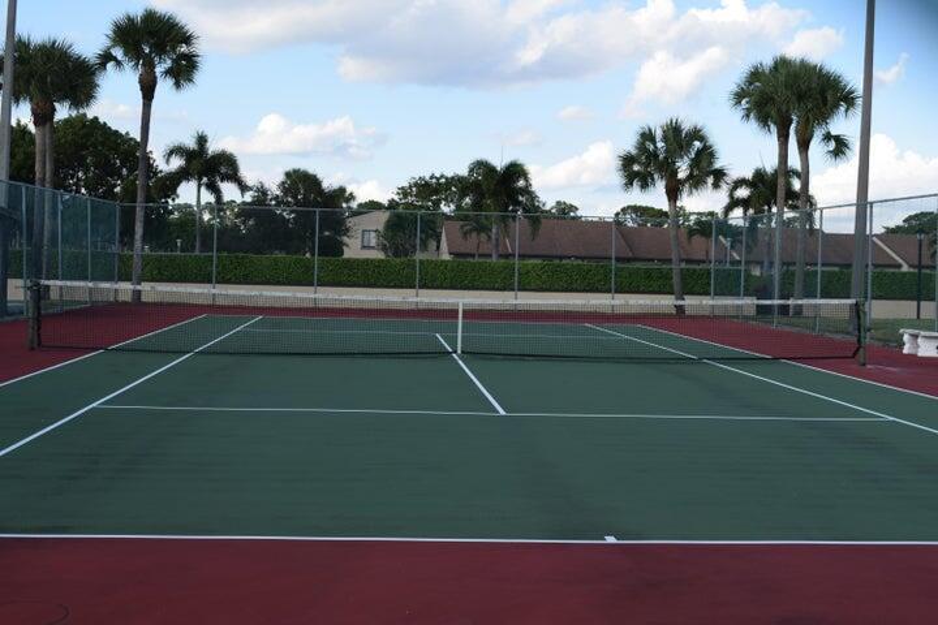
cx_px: 469
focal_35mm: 44
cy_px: 312
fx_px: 1133
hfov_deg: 45.0
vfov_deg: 30.8
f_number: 8
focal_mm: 29
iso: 100
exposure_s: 1/200
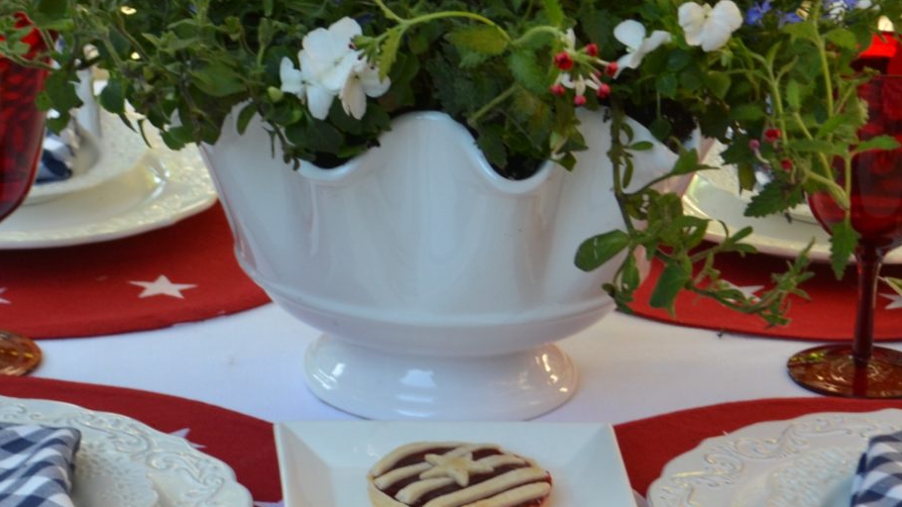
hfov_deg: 17.0
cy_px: 231
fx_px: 3014
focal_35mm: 126
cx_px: 478
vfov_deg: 9.6
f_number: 5
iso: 400
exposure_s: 1/80
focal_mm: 38
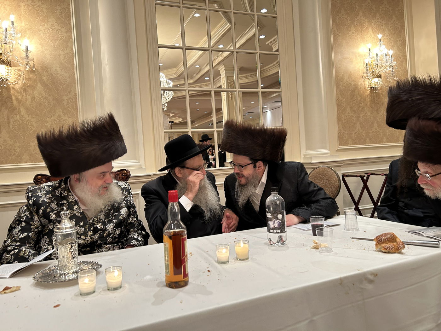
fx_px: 331
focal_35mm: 26
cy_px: 166
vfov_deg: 53.1
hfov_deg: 67.3
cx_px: 220
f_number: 1.5
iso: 125
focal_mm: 5.7
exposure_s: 1/60
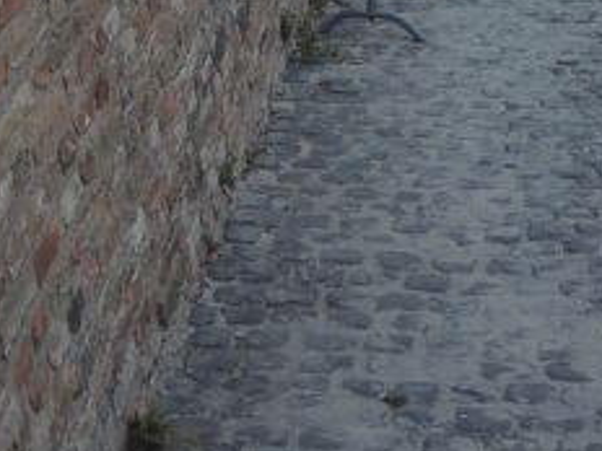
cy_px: -487
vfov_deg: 12.2
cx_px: 135
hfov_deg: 18.4
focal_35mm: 106
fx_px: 1843
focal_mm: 4.3
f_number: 2.5
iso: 100
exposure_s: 1/1000
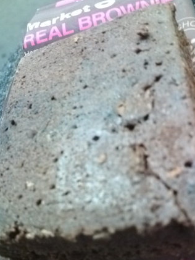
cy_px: 147
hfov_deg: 37.7
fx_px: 285
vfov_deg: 48.8
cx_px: 102
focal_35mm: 38
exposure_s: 1/3.85
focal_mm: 3.3
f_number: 2.8
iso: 301
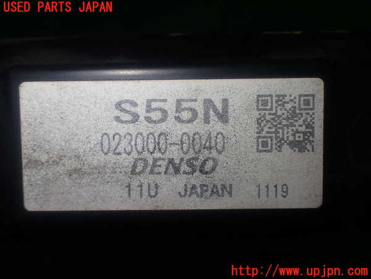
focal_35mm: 36
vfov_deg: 39.7
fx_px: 386
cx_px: 186
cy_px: 140
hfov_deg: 51.4
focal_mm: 6.37
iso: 100
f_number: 3.5
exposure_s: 1/80
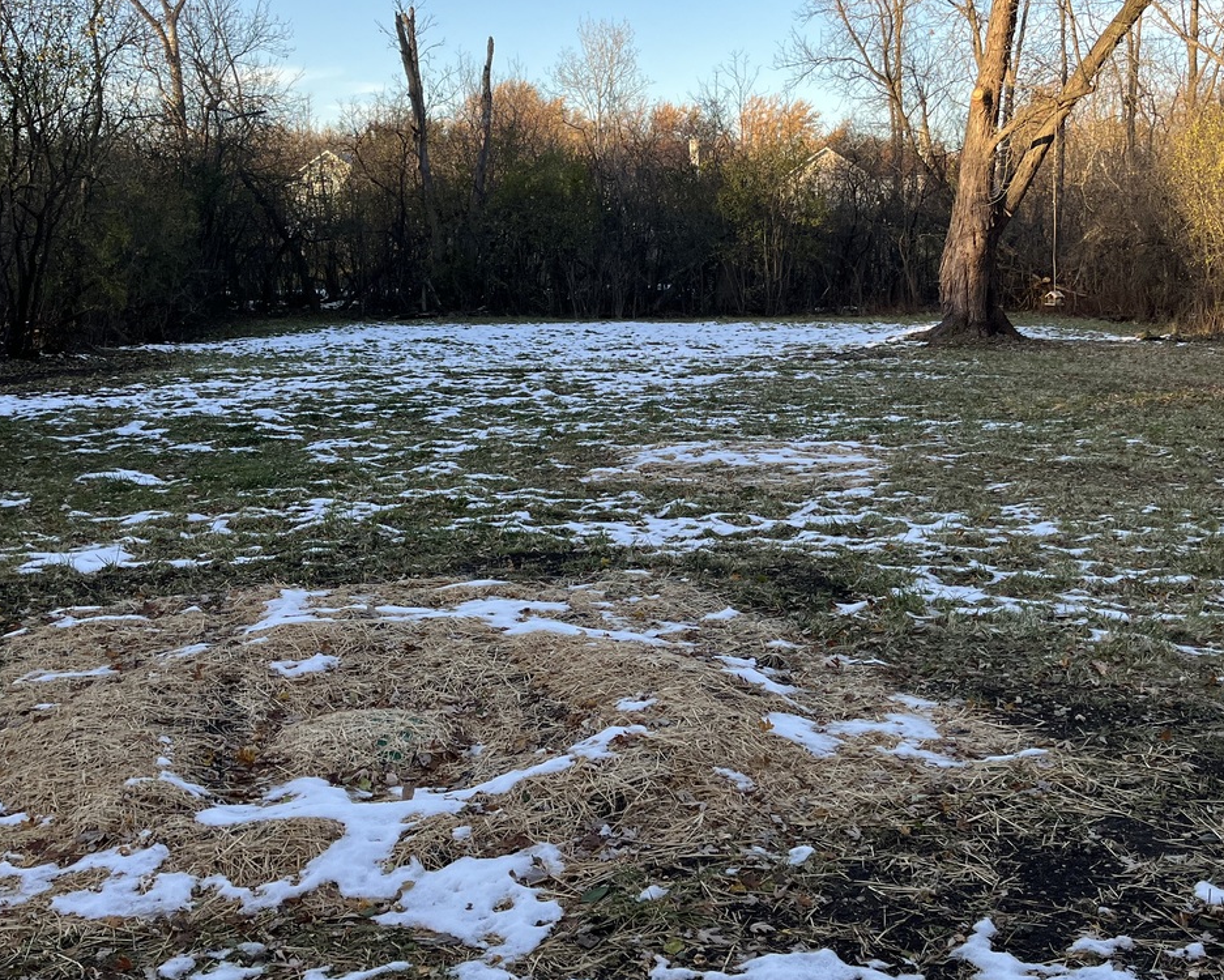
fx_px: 1413
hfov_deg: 46.8
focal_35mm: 39
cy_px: 337
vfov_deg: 37.9
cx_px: 644
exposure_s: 1/761
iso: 50
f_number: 1.6
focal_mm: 5.1
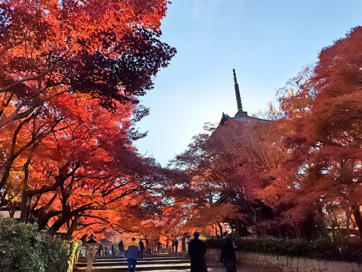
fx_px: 251
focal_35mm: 24
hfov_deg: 71.6
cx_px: 174
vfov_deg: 56.8
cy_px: 135
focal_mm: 5.56
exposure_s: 1/2683
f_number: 1.9
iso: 50
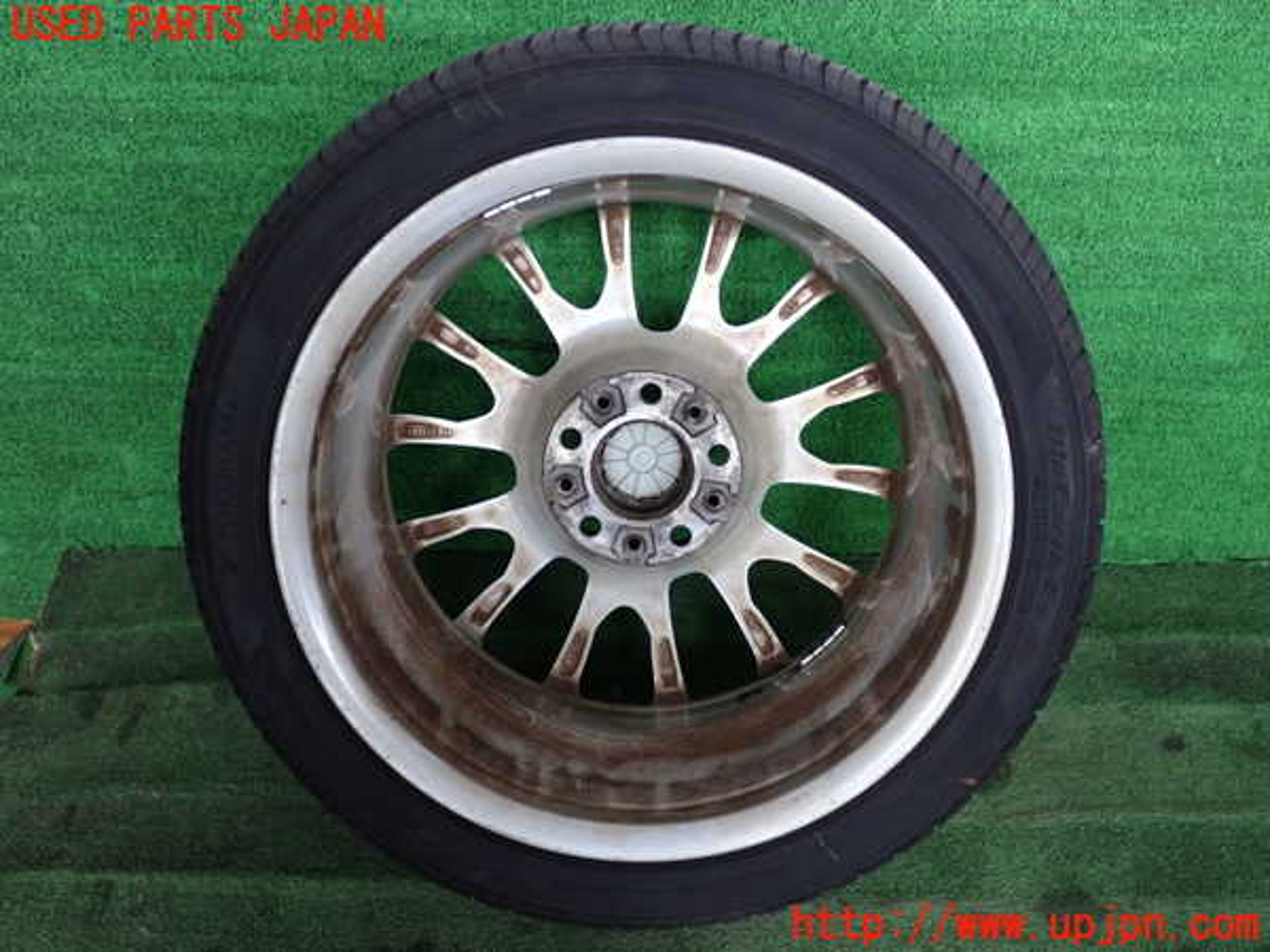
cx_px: 635
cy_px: 476
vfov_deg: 35.1
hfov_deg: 45.8
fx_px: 1504
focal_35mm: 41
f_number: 2.8
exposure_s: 1/125
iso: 250
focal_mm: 7.31
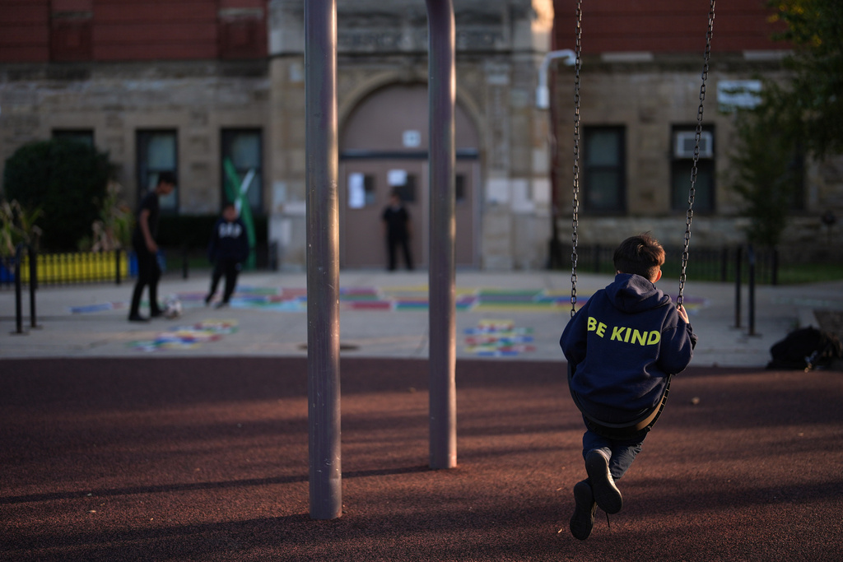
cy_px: 281
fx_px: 1171
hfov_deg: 39.6
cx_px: 422
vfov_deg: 27.0
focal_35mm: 50
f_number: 1.2
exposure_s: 1/6400
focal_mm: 50
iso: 320
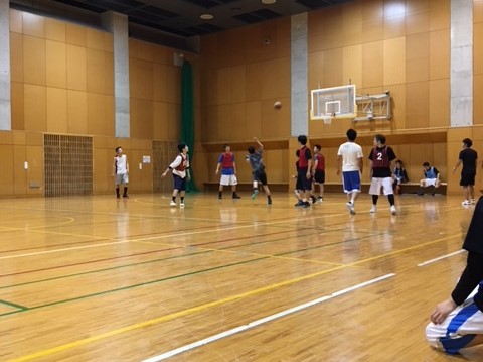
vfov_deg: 48.2
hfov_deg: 61.7
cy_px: 181
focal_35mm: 29
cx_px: 242
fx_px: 404
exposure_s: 1/15
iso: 64
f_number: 2.2
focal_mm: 4.15
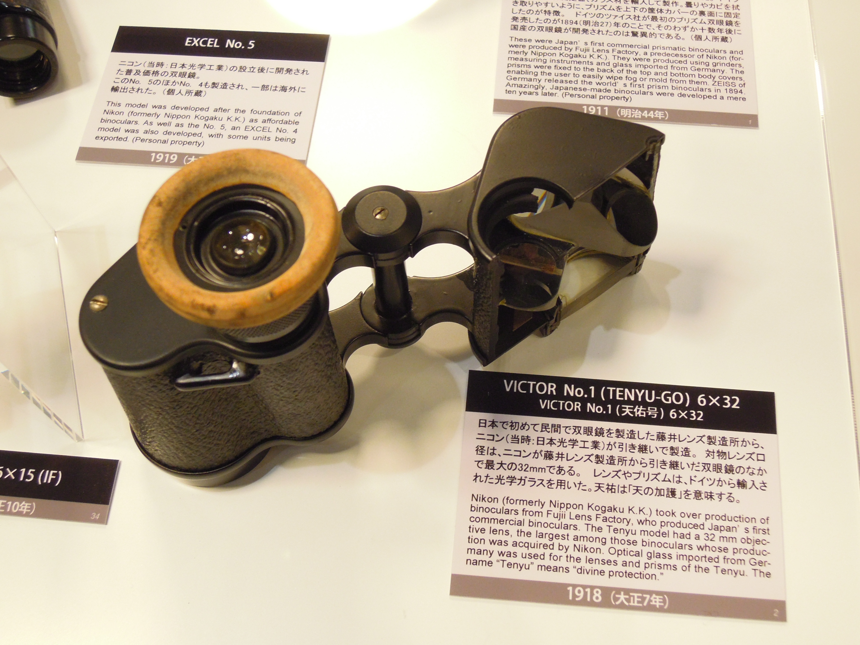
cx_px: 430
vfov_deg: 36.0
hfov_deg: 46.8
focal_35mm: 40
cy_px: 322
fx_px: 994
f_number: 3.3
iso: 400
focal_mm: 7.2
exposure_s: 1/13
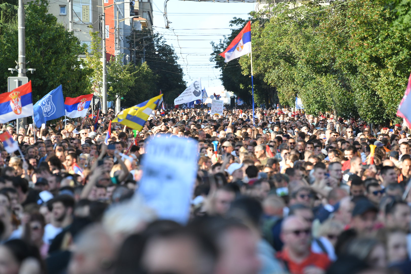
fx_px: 2283
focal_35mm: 200
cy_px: 137
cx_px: 206
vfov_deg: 6.9
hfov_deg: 10.3
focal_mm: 200
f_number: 4
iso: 800
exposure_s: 1/2000
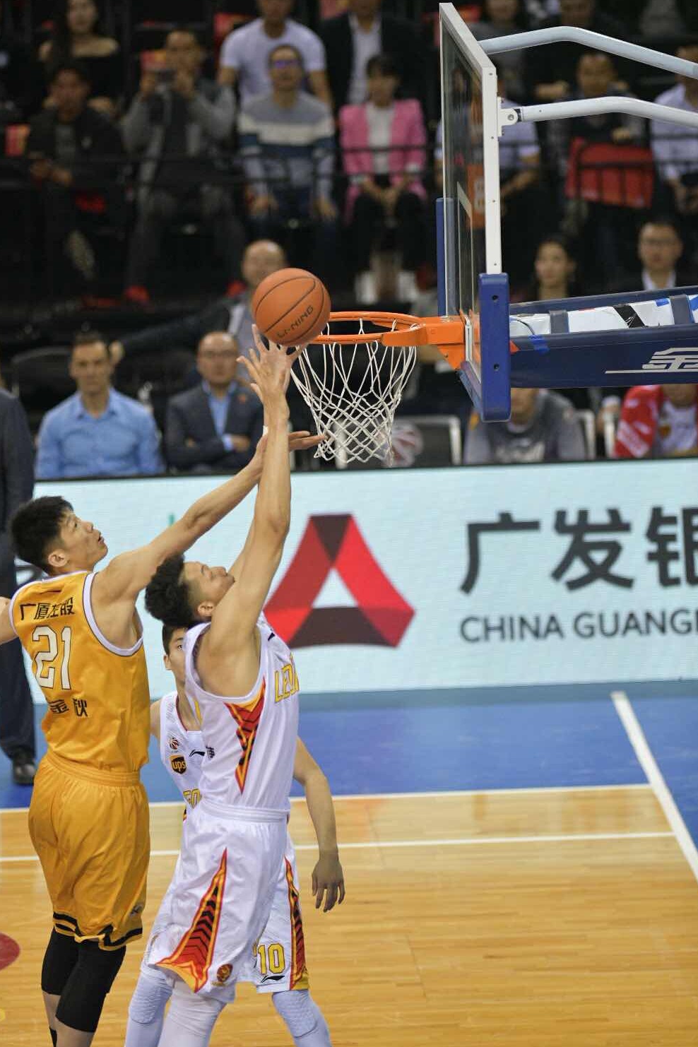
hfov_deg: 4.2
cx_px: 333
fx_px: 9539
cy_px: 480
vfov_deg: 6.3
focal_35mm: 328
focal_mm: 300
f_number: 3.2
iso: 2500
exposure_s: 1/1250
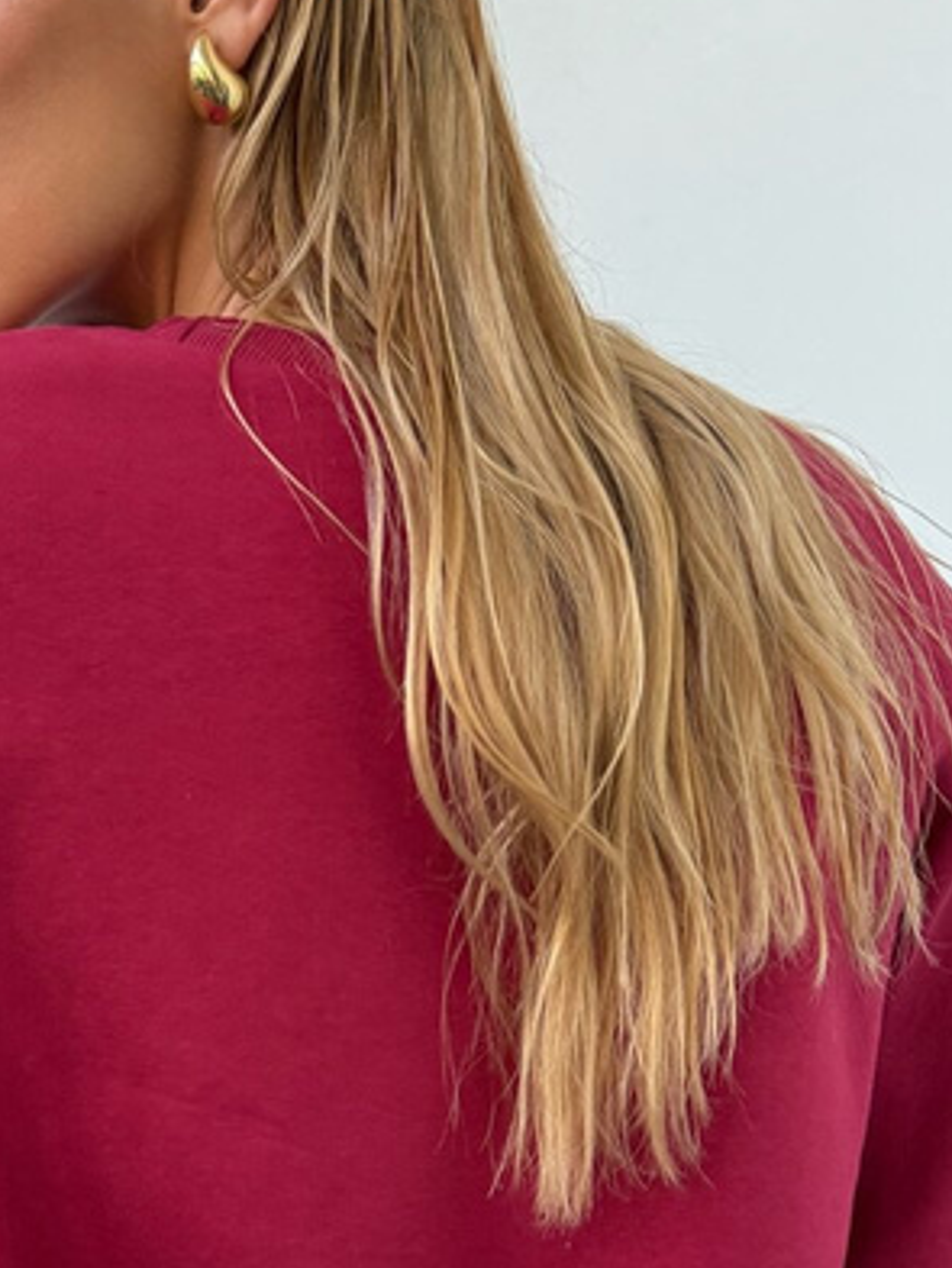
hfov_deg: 23.6
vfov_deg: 31.0
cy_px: 971
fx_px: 2236
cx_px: 161
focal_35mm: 61
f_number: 1.78
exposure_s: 1/121
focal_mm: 6.76
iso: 125
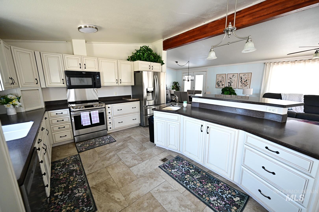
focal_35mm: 14
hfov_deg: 104.3
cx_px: 160
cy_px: 106
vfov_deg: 81.2
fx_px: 124
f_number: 2.8
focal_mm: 14
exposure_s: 1/250
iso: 2500
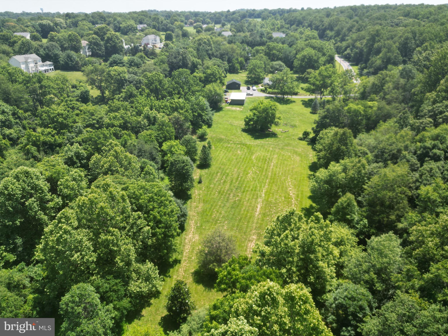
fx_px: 311
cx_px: 224
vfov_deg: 56.8
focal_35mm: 24
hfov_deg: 71.6
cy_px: 168
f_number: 1.7
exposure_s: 1/1500
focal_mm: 6.72
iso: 140
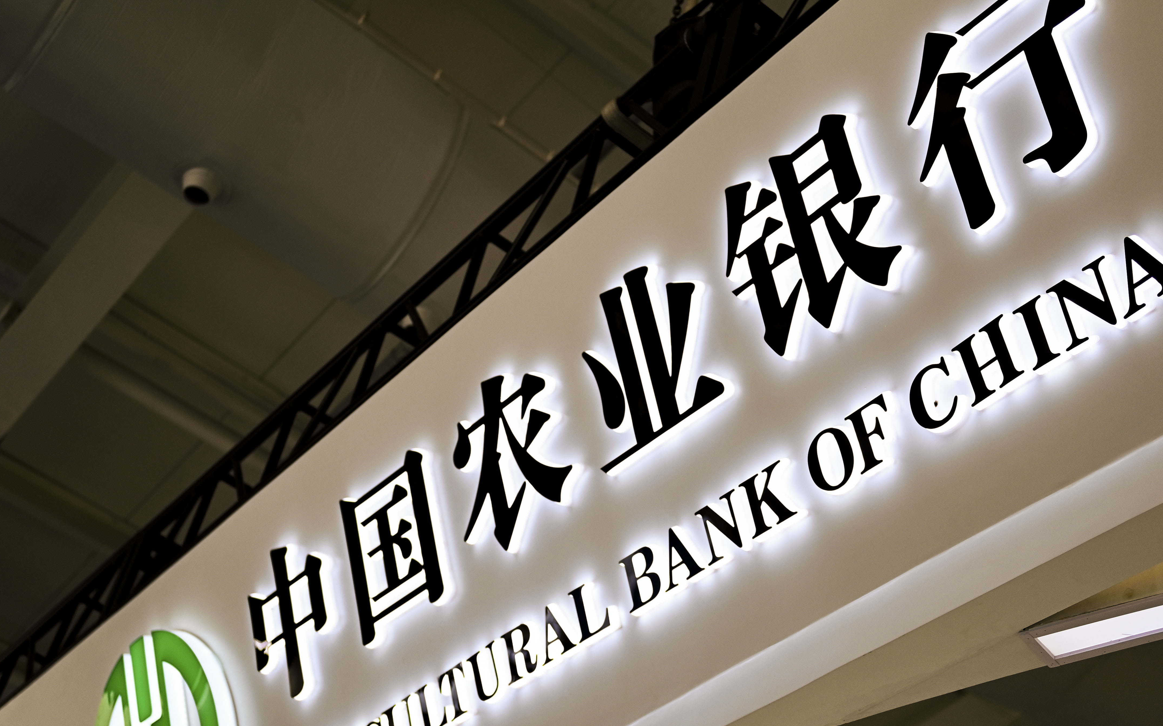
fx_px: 1997
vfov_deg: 20.6
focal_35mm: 63
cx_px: 548
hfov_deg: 32.5
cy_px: 432
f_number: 2.8
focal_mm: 48
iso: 450
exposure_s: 1/800
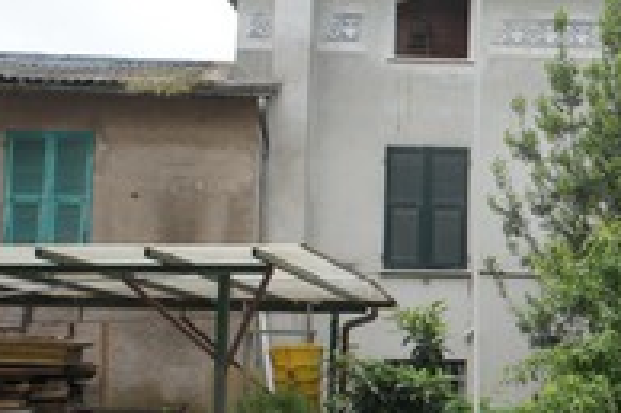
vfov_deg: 21.1
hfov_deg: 27.9
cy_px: 282
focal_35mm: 64
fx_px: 1103
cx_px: 727
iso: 200
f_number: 6.3
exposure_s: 1/125
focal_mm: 18
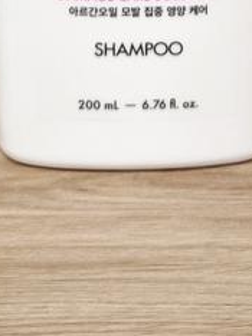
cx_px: 145
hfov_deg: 11.7
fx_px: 1225
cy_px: -323
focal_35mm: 126
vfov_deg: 13.5
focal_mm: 5.4
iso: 160
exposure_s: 1/120
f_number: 1.8
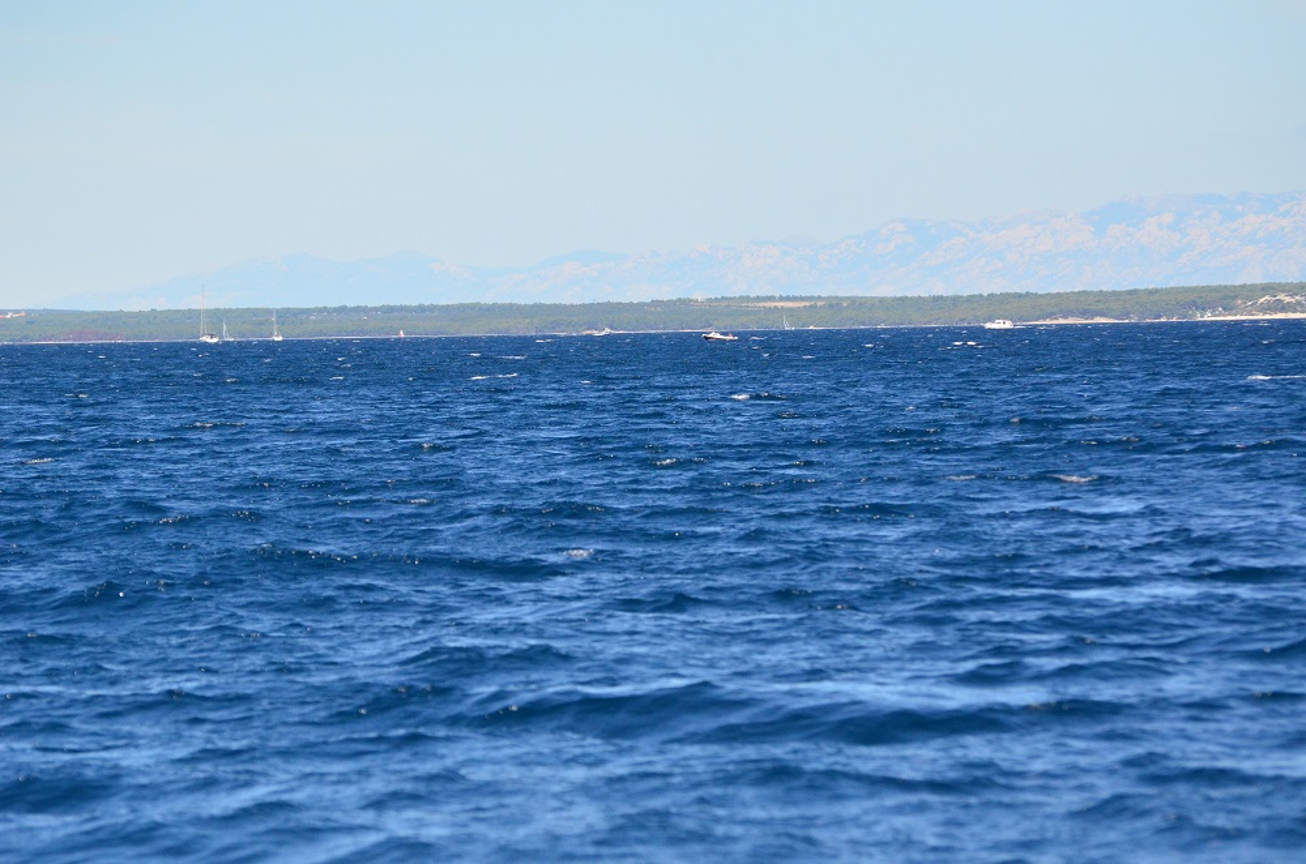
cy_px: 432
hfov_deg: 8.9
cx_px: 653
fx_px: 8416
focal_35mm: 232
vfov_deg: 5.9
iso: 1250
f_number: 4.8
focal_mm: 155
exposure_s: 1/8000
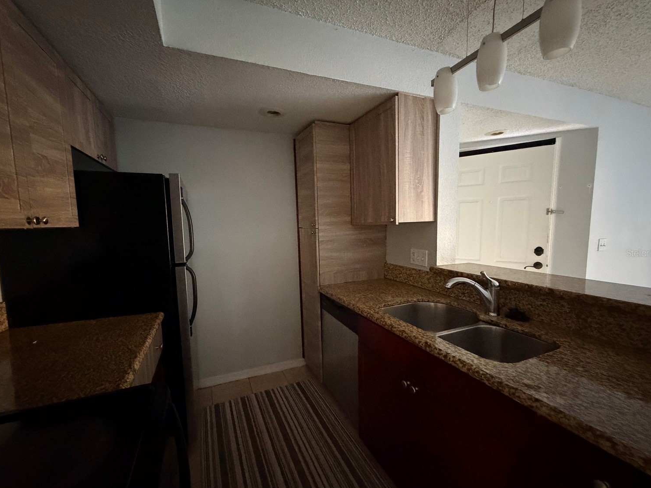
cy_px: 253
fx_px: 282
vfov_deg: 81.7
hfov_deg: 98.2
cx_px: 319
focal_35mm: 15
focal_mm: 2.22
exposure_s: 1/30
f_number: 2.2
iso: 1600
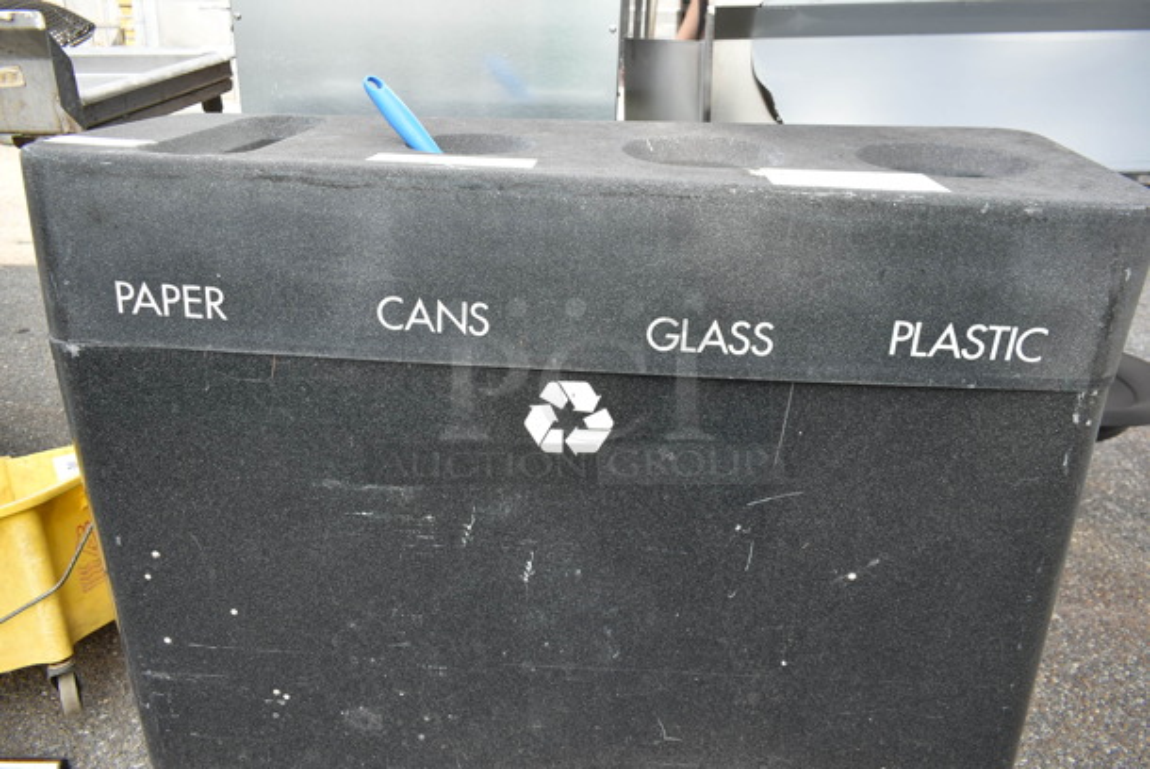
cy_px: 384
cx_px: 575
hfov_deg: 67.3
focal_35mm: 27
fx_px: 863
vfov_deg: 48.0
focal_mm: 18
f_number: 5
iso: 100
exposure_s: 1/100
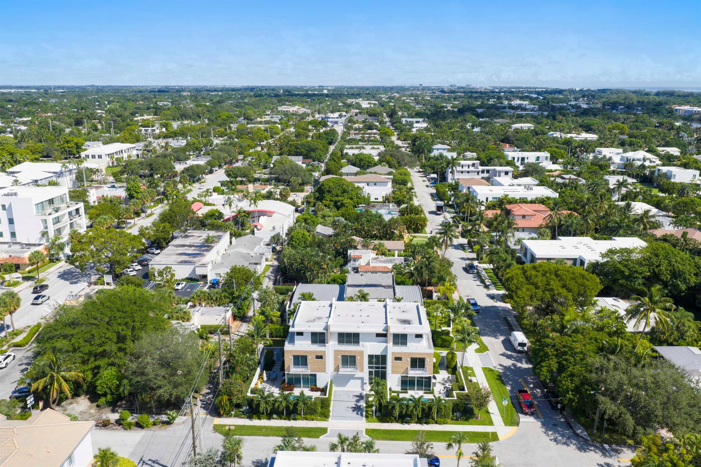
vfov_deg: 46.4
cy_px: 234
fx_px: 545
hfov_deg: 65.5
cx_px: 350
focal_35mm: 28
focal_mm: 14.45
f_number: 5
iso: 100
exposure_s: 1/240
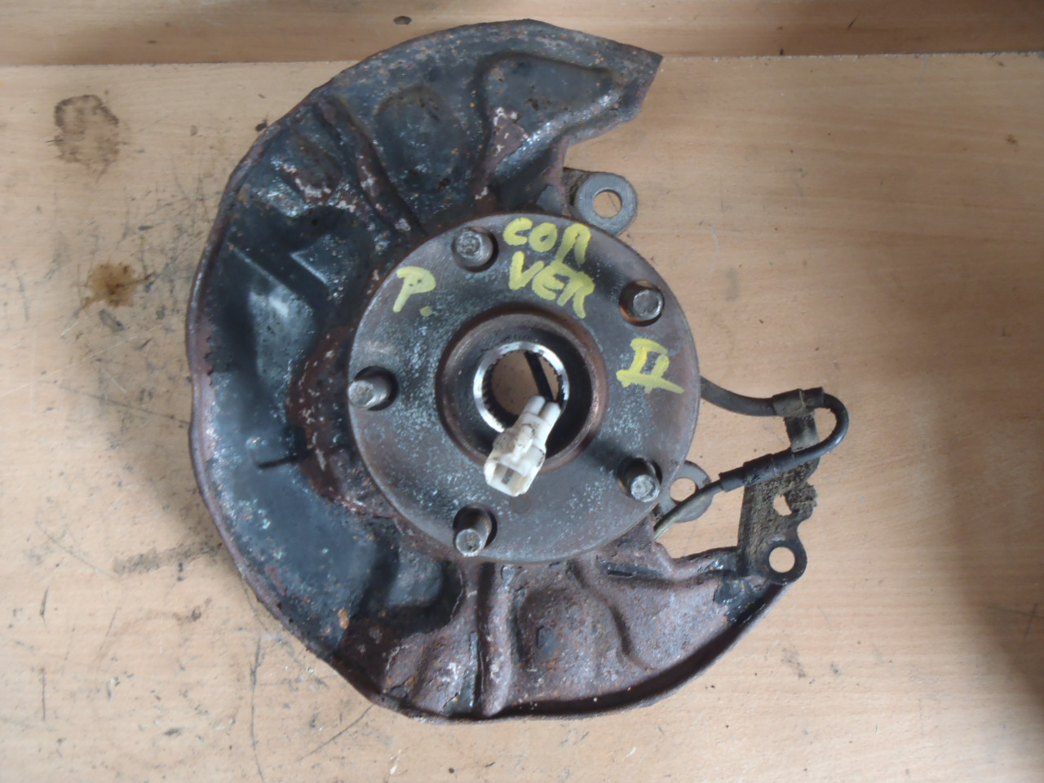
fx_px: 1146
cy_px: 392
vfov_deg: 37.7
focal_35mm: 38
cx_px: 522
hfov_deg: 49.0
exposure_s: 1/5
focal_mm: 6.83
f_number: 4.6
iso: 200
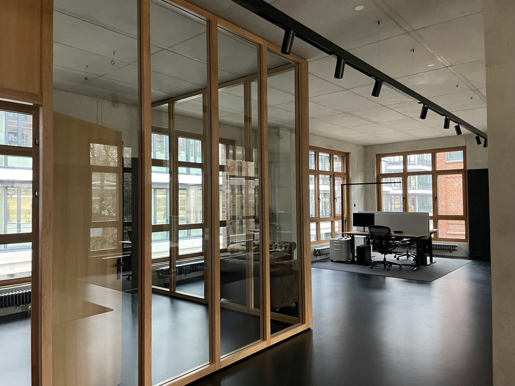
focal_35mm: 26
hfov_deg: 67.3
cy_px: 193
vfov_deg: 53.1
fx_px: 387
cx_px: 258
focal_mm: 4.2
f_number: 1.6
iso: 400
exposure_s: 1/60
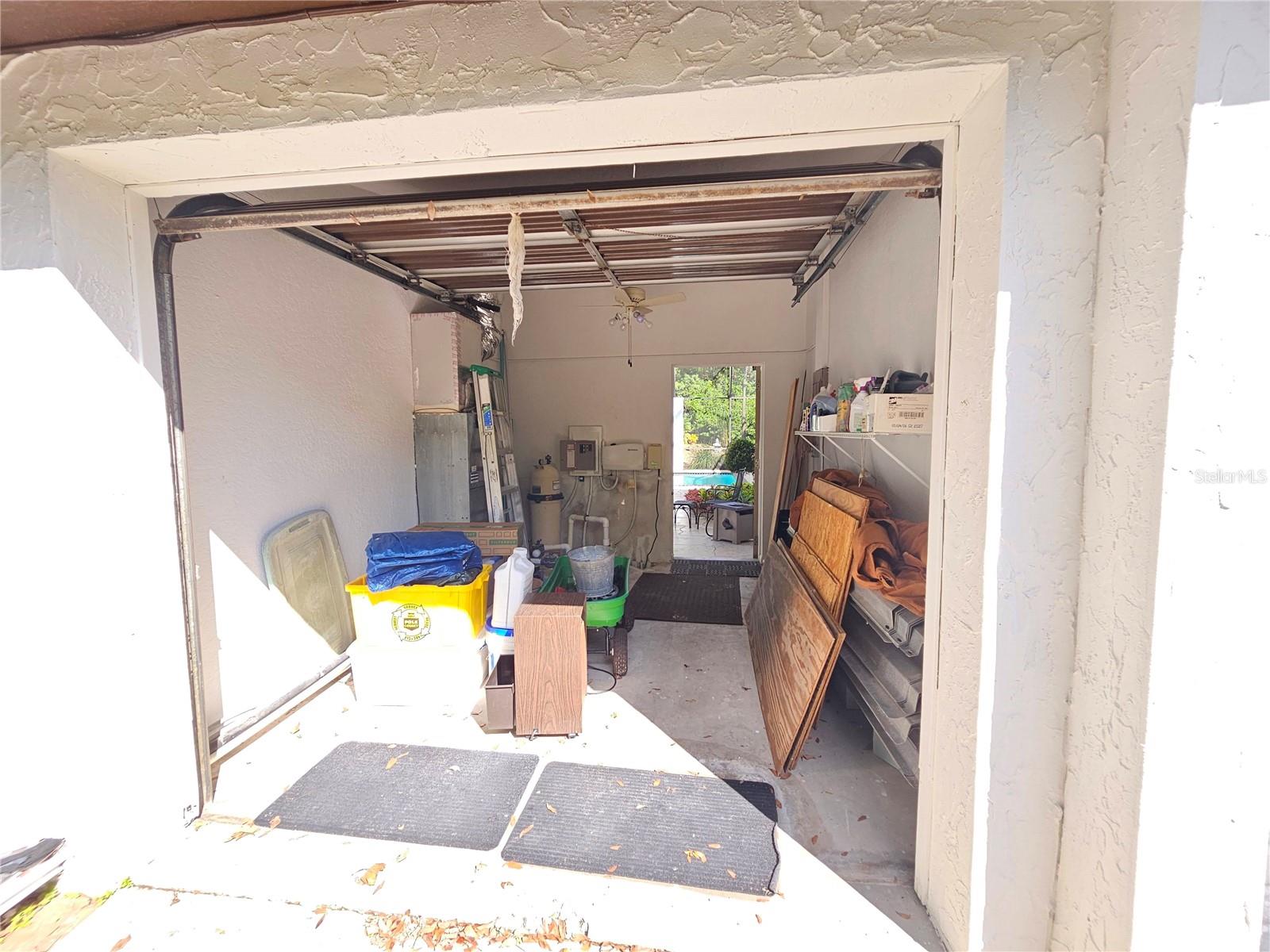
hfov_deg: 106.2
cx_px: 635
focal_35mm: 13
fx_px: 477
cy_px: 476
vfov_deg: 89.9
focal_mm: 2.2
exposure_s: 1/271
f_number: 2.2
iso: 50
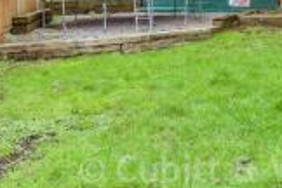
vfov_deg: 26.4
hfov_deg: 33.2
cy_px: -20
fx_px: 368
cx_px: 348
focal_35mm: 47
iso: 160
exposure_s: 1/25
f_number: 8
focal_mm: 11
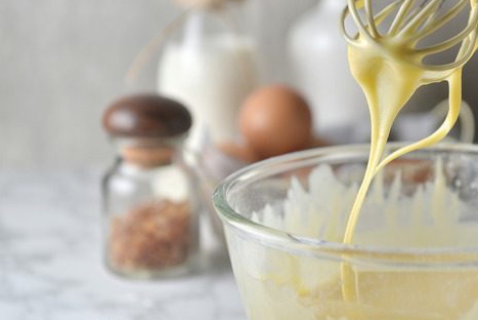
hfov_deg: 17.4
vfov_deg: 11.7
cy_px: 197
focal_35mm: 117
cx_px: 335
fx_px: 1554
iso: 200
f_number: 4
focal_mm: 70
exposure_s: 1/250
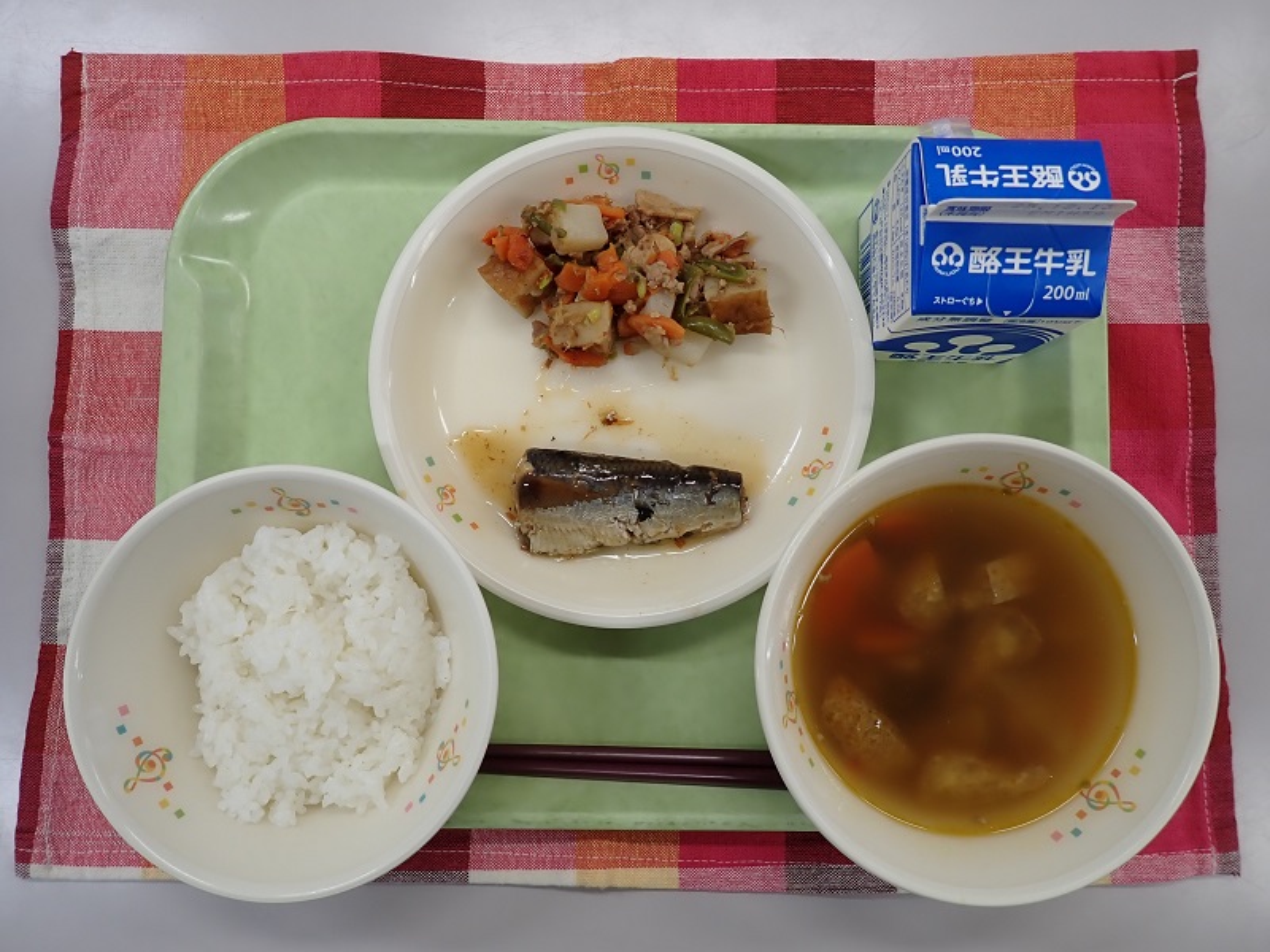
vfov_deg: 54.9
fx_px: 917
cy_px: 476
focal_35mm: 25
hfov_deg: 69.4
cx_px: 635
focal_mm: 4.5
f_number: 2
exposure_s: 1/100
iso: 100
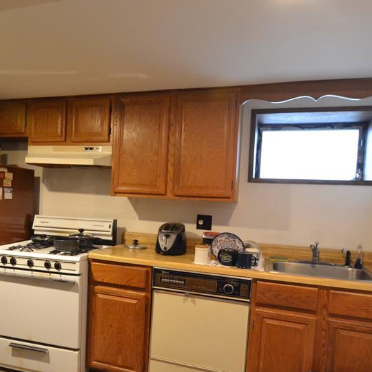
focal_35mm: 29
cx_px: 143
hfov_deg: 55.1
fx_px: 353
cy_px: 207
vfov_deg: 55.5
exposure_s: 1/40
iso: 3200
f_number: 3.8
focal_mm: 12
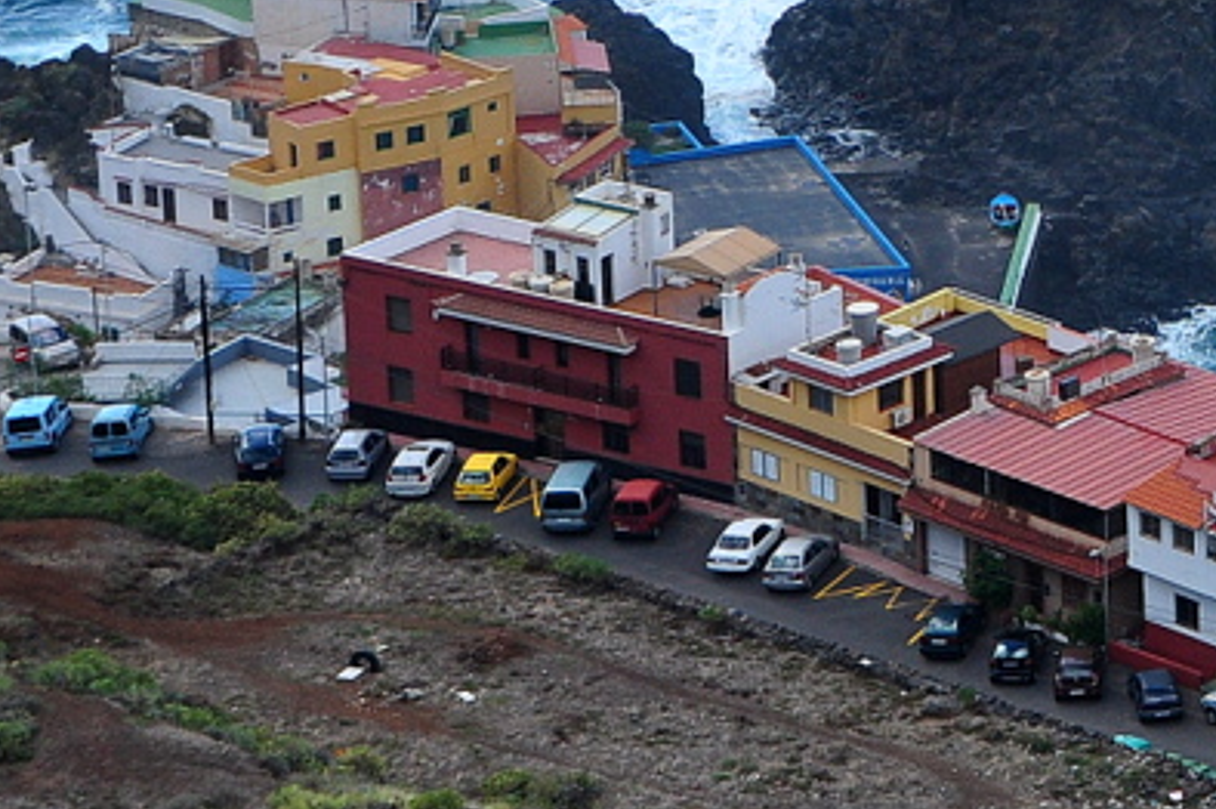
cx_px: 1793
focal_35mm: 265
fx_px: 8943
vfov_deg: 5.2
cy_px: -32
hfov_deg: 7.6
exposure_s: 1/800
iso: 400
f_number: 7.1
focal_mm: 58
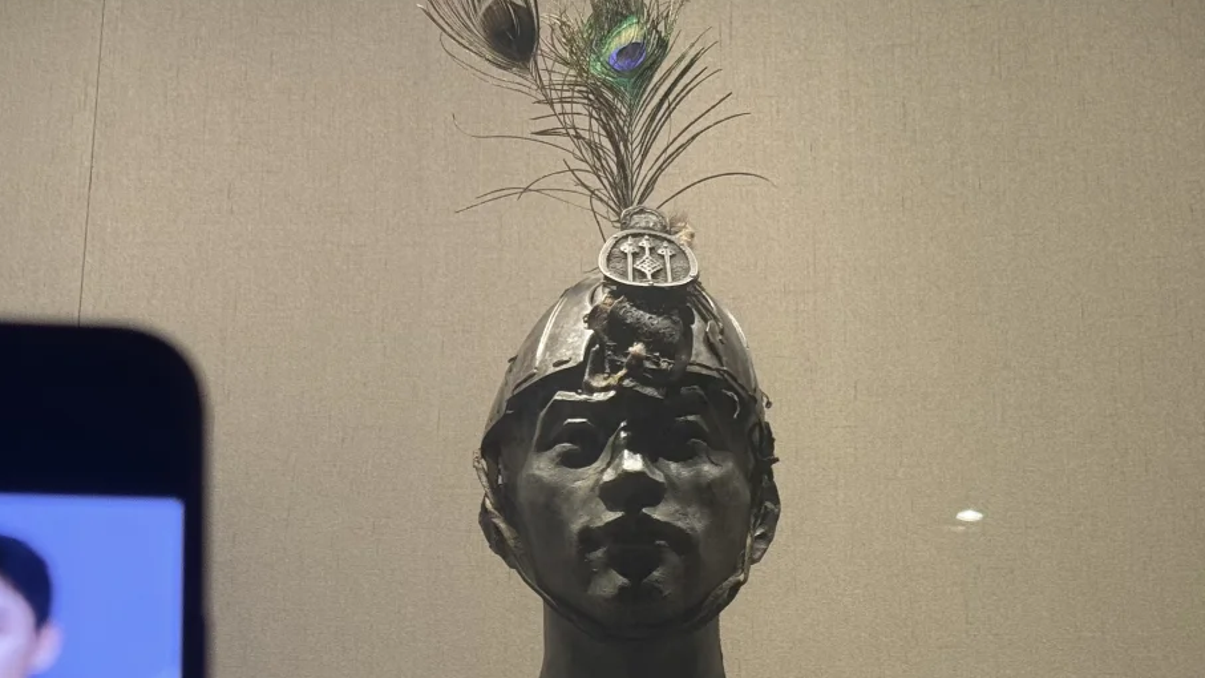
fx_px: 2652
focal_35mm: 83
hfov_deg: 25.3
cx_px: 298
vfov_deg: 14.5
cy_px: 488
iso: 64
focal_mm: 6.76
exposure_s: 1/50
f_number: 1.78
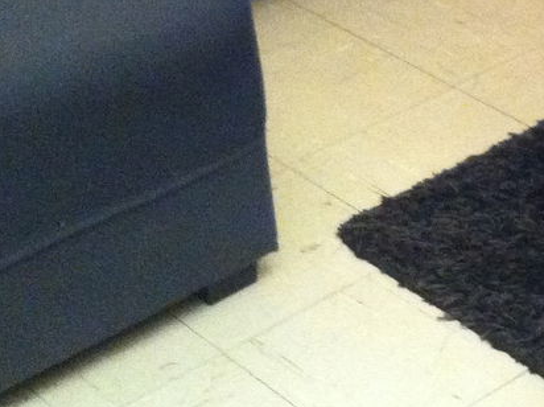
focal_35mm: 136
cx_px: 716
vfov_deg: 10.7
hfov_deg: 13.9
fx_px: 2135
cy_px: -89
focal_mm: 3.85
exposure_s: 1/15
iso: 640
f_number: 2.8
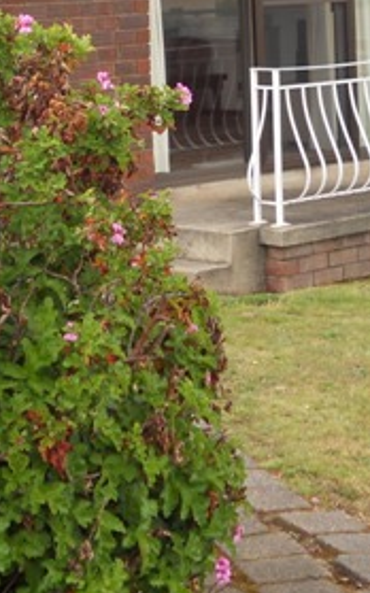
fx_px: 1794
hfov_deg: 11.8
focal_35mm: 111
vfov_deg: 18.3
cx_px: 198
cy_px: 15
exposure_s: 1/200
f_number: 3.9
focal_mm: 6.9
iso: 80
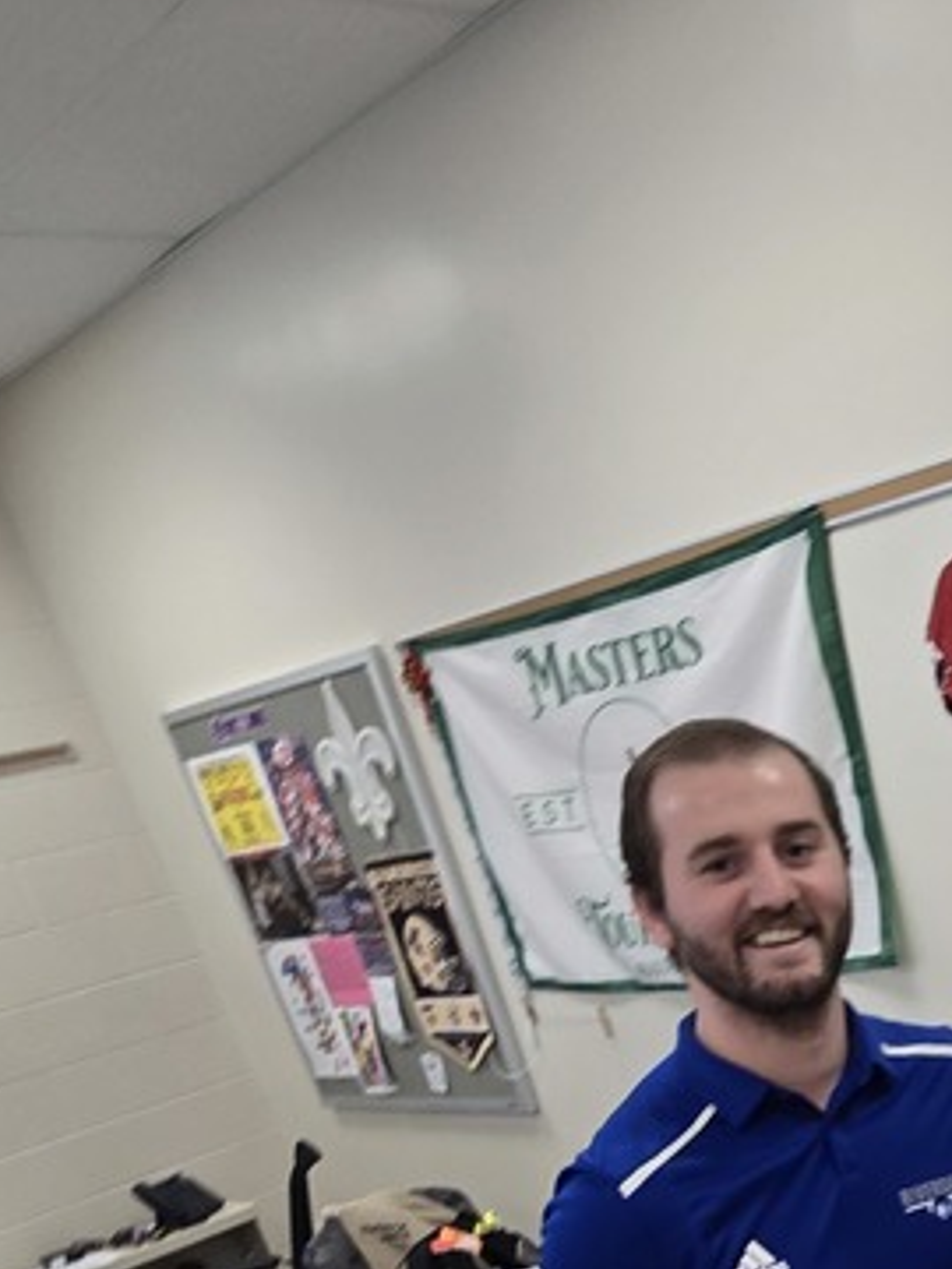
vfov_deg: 37.4
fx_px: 1357
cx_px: 1015
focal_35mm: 37
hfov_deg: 34.1
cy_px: 1537
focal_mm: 2.2
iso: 80
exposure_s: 1/60
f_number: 2.2
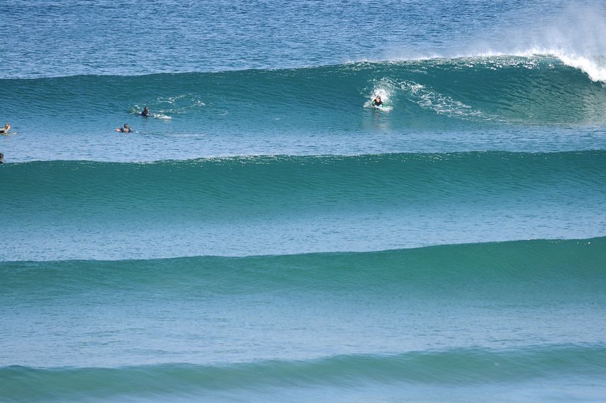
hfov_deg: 7.2
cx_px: 303
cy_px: 202
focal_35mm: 285
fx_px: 4792
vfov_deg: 4.8
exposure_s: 1/800
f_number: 3.5
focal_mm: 190
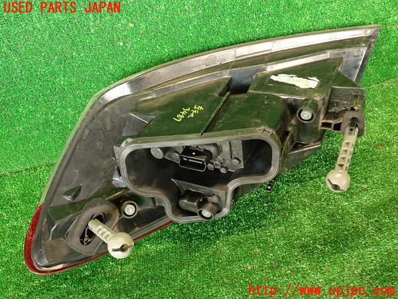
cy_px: 150
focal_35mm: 32
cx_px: 199
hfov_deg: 56.8
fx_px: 368
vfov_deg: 44.2
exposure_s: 1/30
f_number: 2.4
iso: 320
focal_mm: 5.79
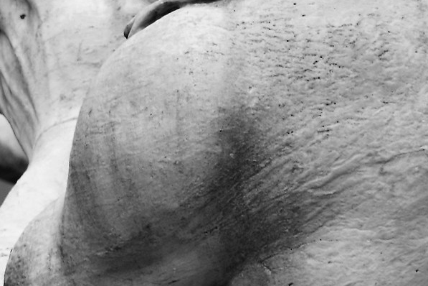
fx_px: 14337
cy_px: -9
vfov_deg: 1.1
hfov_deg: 1.7
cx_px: 18
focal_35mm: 1206
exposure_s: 1/400
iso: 100
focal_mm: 200
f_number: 6.3
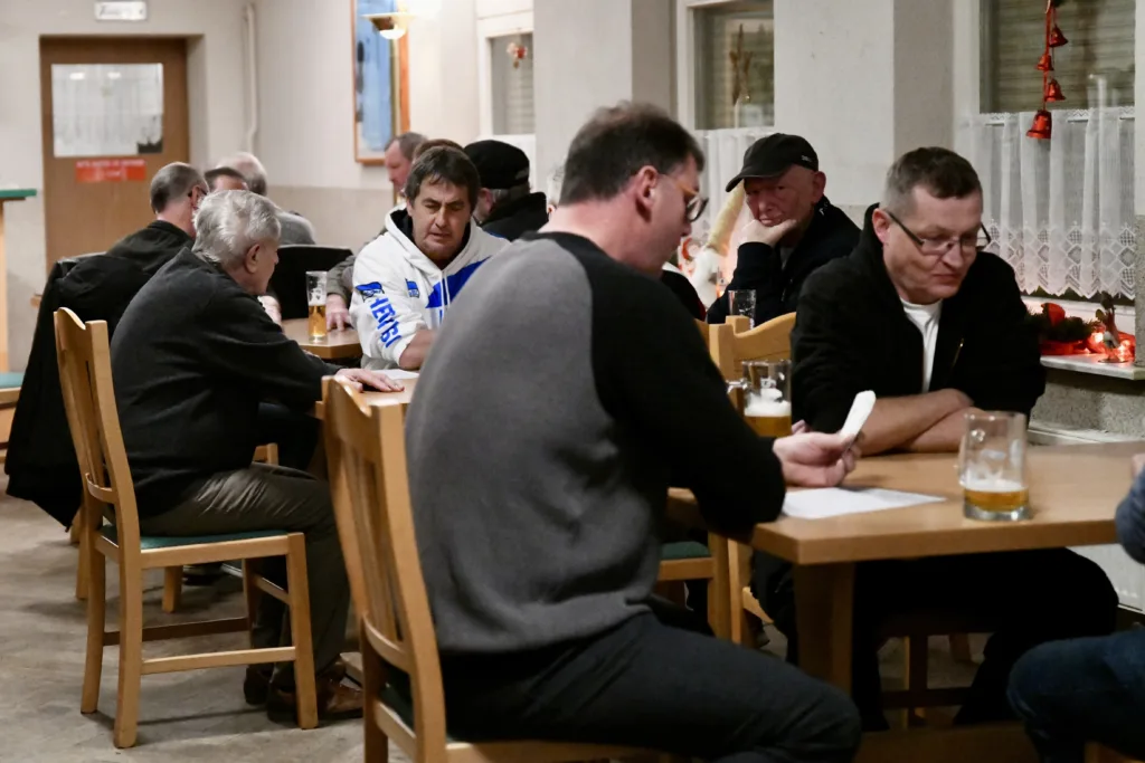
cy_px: 382
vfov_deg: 23.4
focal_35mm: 58
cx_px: 572
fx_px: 1845
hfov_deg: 34.5
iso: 16000
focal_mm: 58
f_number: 2.8
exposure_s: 1/400
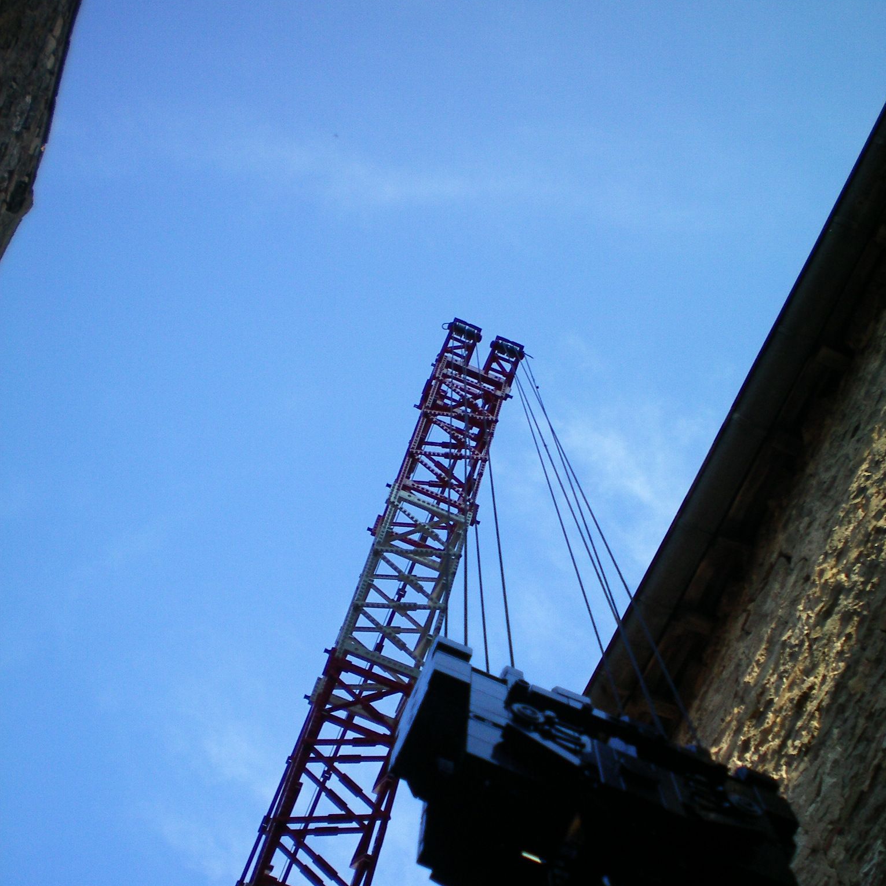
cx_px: 444
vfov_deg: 37.4
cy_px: 521
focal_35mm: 45
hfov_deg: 37.6
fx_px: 1303
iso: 64
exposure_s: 1/250
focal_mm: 6.3
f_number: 3.1
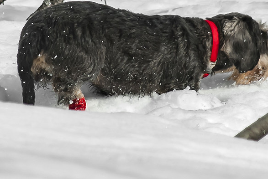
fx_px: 3198
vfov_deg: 3.2
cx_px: 139
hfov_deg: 4.8
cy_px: 61
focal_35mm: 429
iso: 200
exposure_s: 1/4000
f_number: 2.8
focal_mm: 70
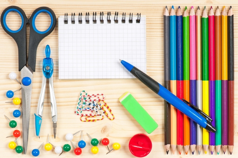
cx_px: 119
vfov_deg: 8.7
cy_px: 79
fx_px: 1039
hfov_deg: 13.1
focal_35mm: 158
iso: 100
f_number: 9
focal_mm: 105
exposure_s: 1/200
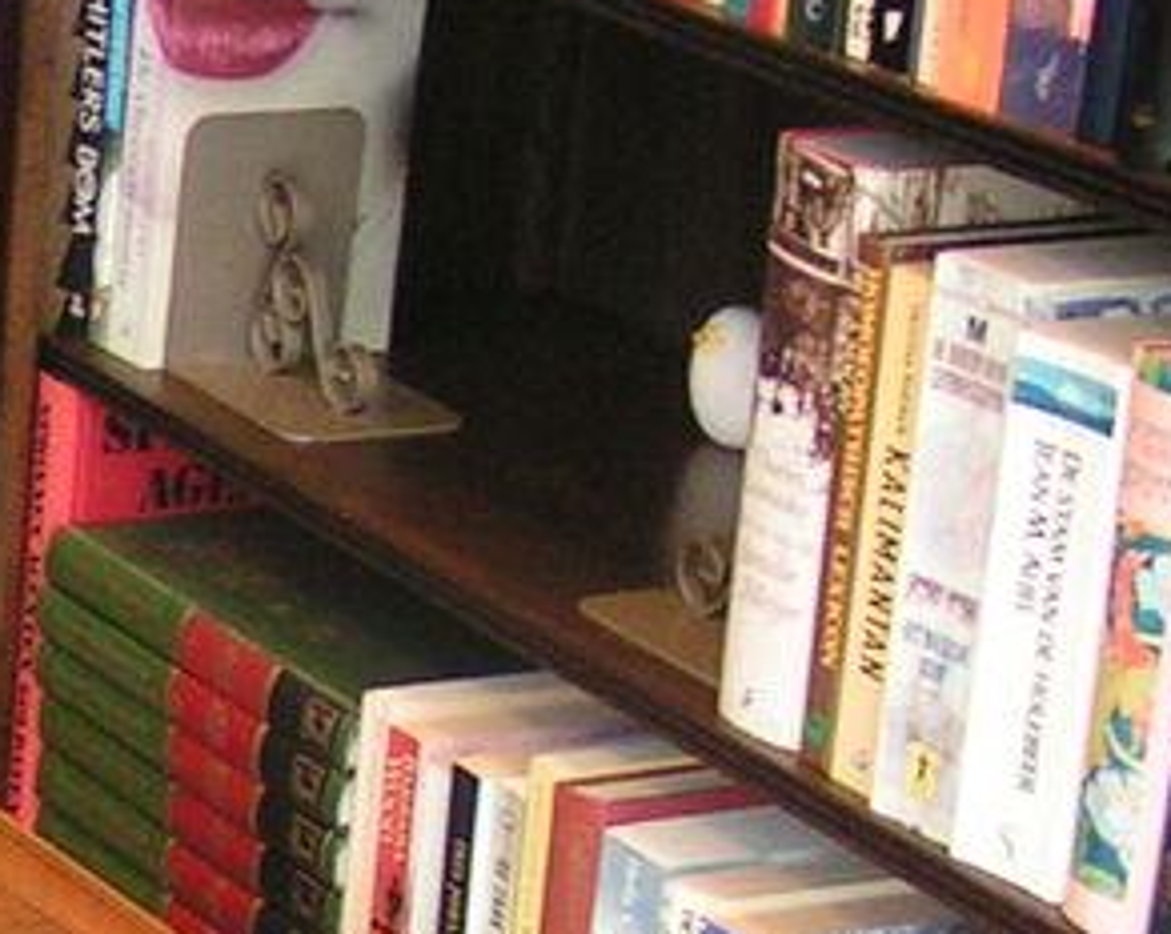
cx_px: -728
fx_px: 4051
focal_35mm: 117
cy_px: 1173
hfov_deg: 14.9
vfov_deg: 12.8
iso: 125
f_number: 2.8
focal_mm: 4.4
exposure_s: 1/40
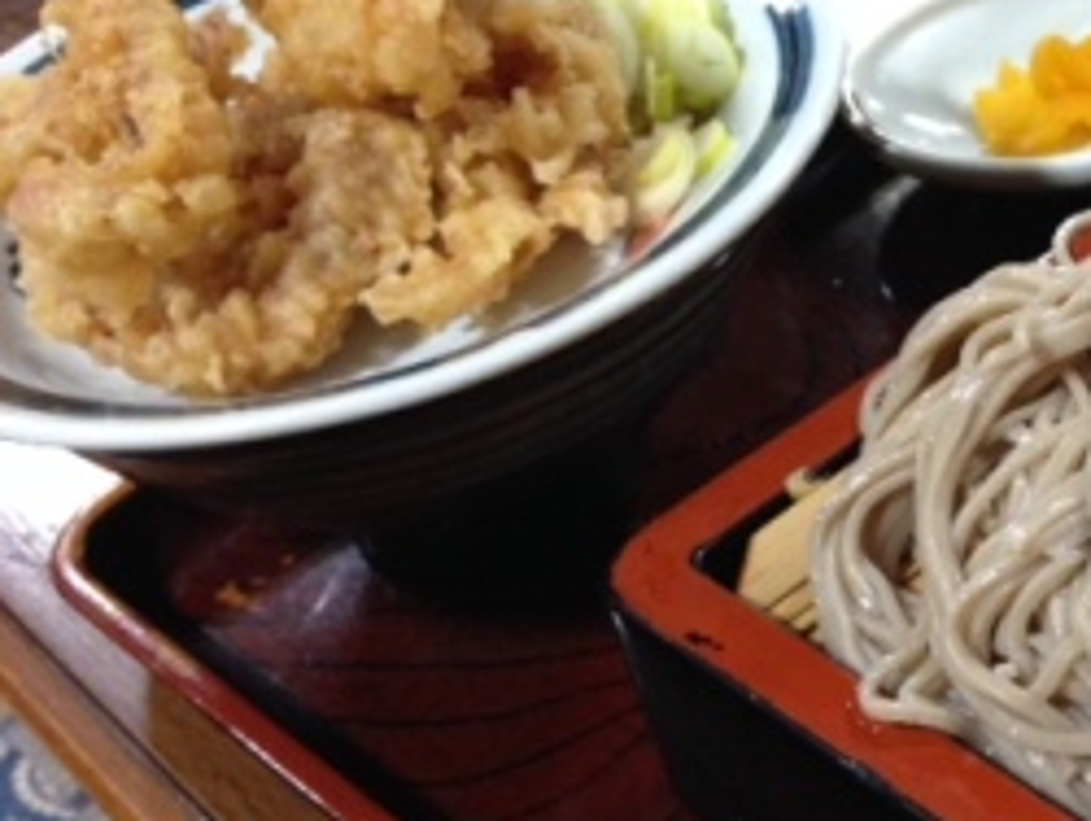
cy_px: 574
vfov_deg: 22.2
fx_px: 2082
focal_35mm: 66
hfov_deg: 27.7
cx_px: 1087
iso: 200
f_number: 2.4
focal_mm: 4.12
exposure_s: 1/20
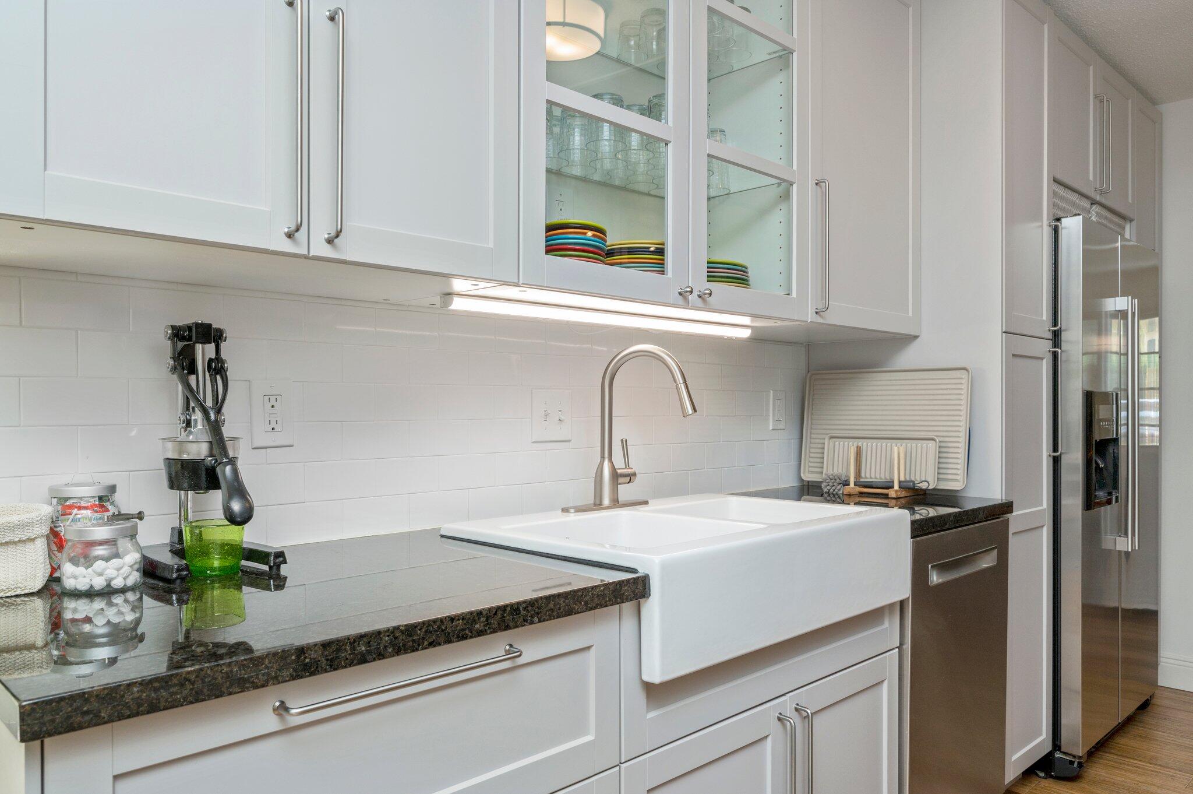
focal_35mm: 24
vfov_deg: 53.1
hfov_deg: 73.8
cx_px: 596
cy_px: 397
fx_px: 795
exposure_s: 1/30
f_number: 9
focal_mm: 24
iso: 400
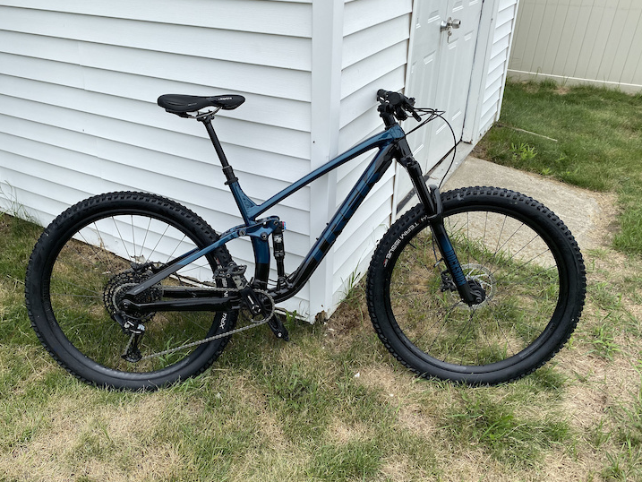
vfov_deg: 48.2
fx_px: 538
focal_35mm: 29
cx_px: 299
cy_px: 238
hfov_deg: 61.6
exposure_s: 1/2188
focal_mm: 4.25
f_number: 1.8
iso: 32
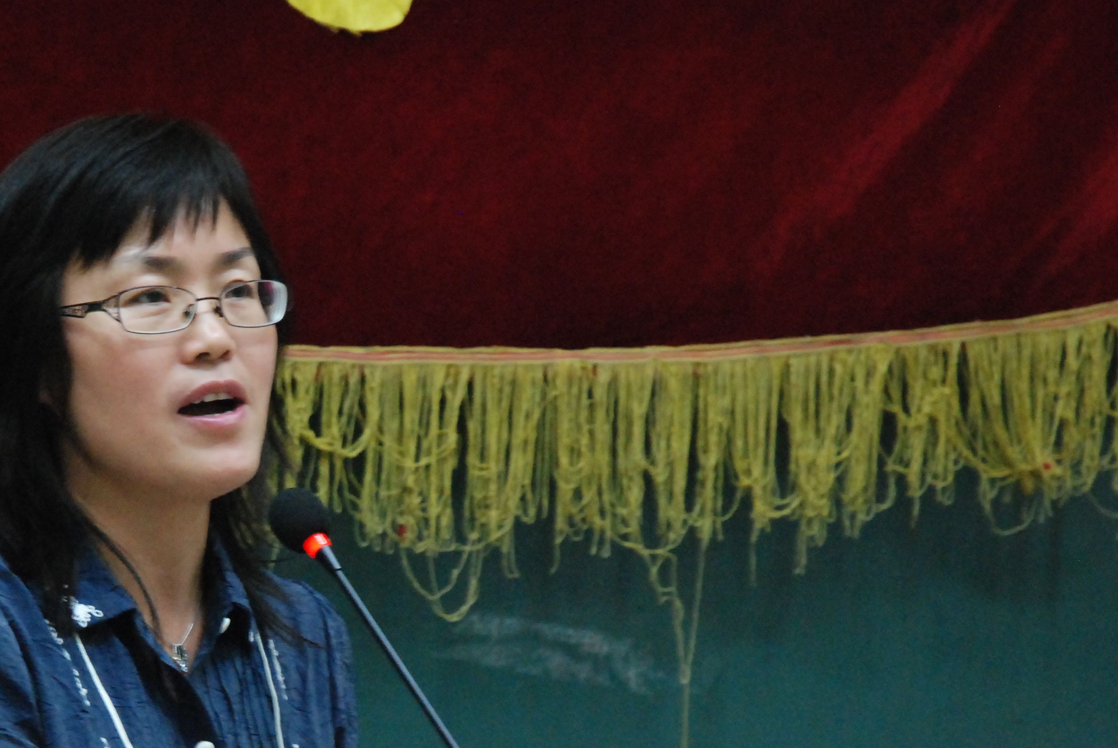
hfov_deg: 10.8
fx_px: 5907
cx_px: 226
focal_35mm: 190
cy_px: 564
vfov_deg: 7.2
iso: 1600
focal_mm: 70
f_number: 4.5
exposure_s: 1/30
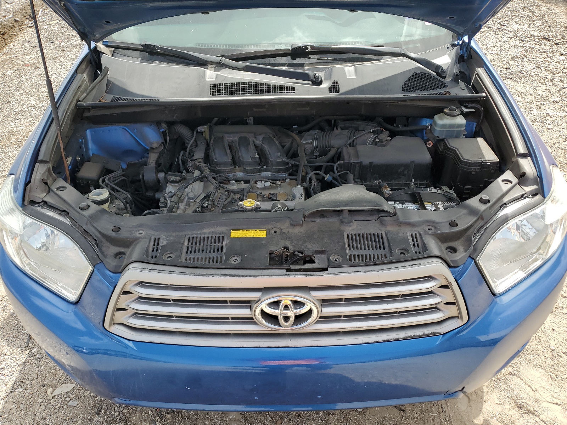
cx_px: 284
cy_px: 212
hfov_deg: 67.3
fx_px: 426
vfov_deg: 53.1
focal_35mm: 26
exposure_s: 1/1111
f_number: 1.5
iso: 50
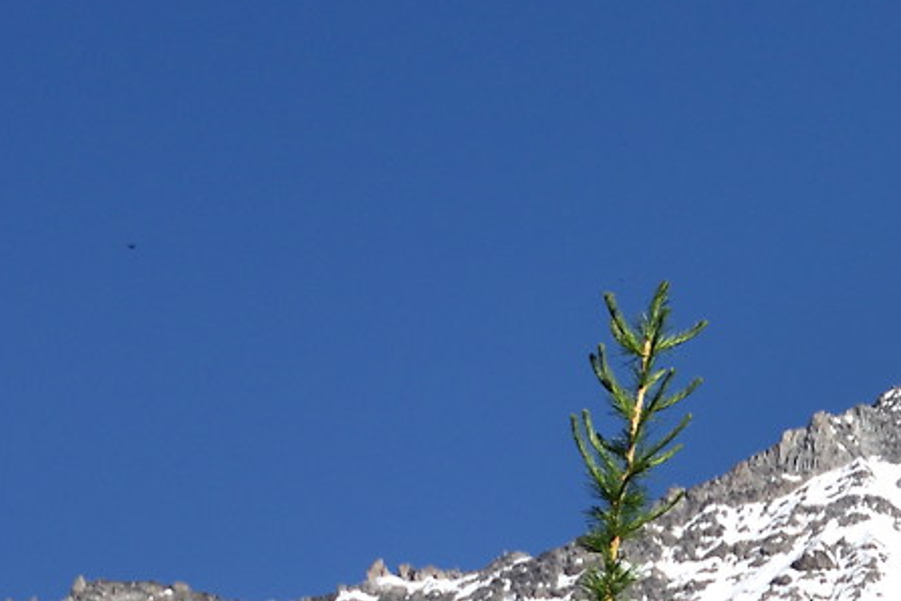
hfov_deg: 9.8
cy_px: 586
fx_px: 4705
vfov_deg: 7.3
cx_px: 2078
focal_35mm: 188
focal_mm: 35
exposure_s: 1/160
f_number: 8
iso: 100
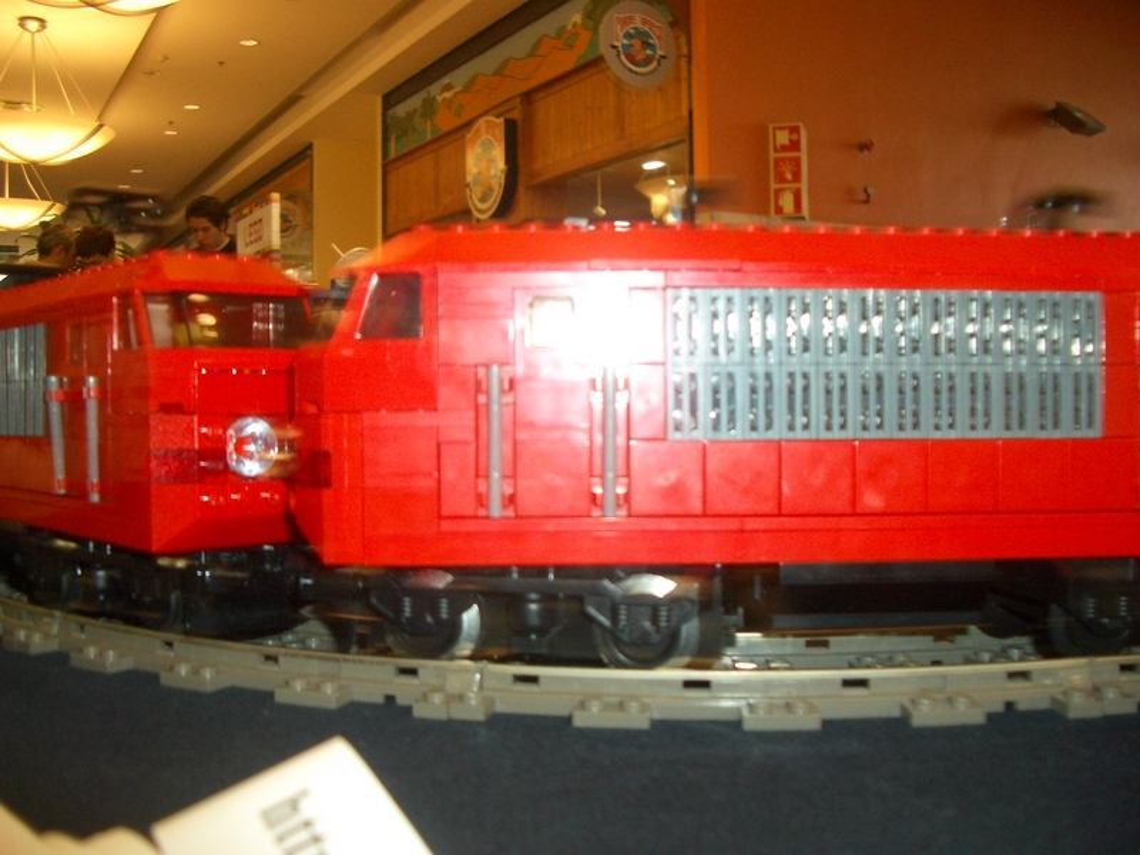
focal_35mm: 35
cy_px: 428
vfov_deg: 40.7
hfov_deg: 52.6
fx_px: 1153
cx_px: 570
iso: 100
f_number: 2.6
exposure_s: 1/60
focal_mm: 5.8
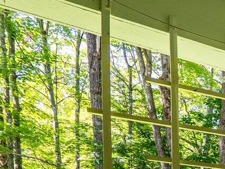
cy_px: 317
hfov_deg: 17.8
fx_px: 481
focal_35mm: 74
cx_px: 456
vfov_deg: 16.3
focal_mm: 16
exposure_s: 1/15
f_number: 9
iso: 50
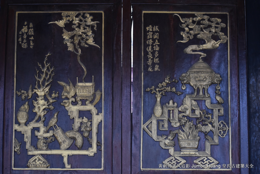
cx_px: 130
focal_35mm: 105
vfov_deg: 13.1
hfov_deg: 19.4
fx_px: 759
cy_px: 87
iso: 1400
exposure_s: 1/125
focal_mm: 70
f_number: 4.5
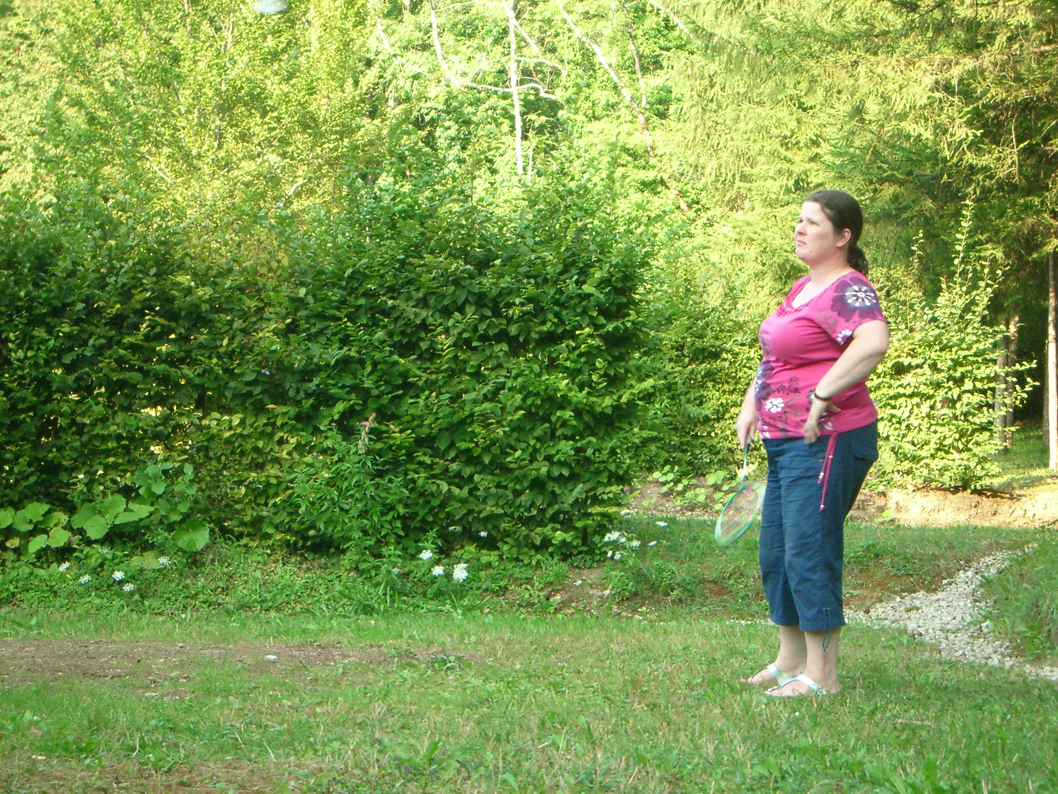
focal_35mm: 88
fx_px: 2690
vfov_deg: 16.8
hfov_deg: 22.3
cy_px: 397
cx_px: 529
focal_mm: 14.6
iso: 200
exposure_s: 1/60
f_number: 4.4
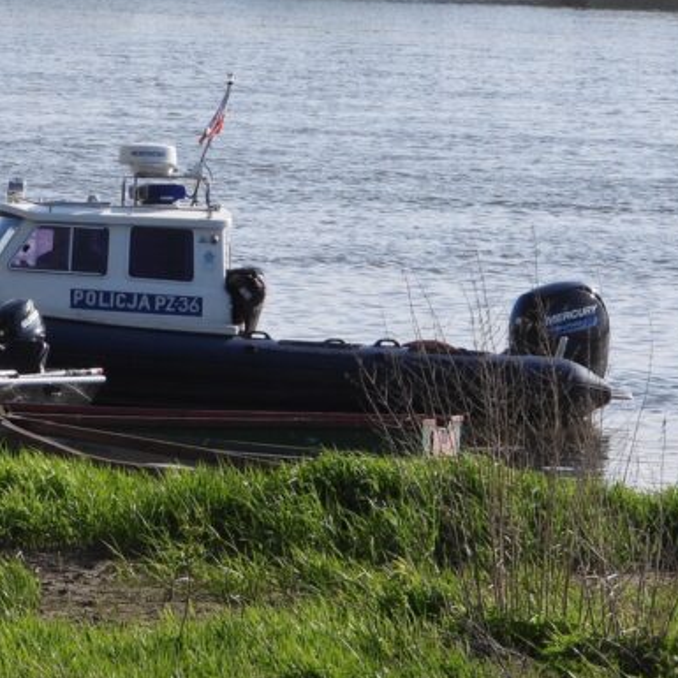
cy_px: 100
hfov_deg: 2.9
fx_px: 13296
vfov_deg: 2.9
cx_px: 111
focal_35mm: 600
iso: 100
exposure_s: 1/640
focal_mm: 45.8
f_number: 4.5
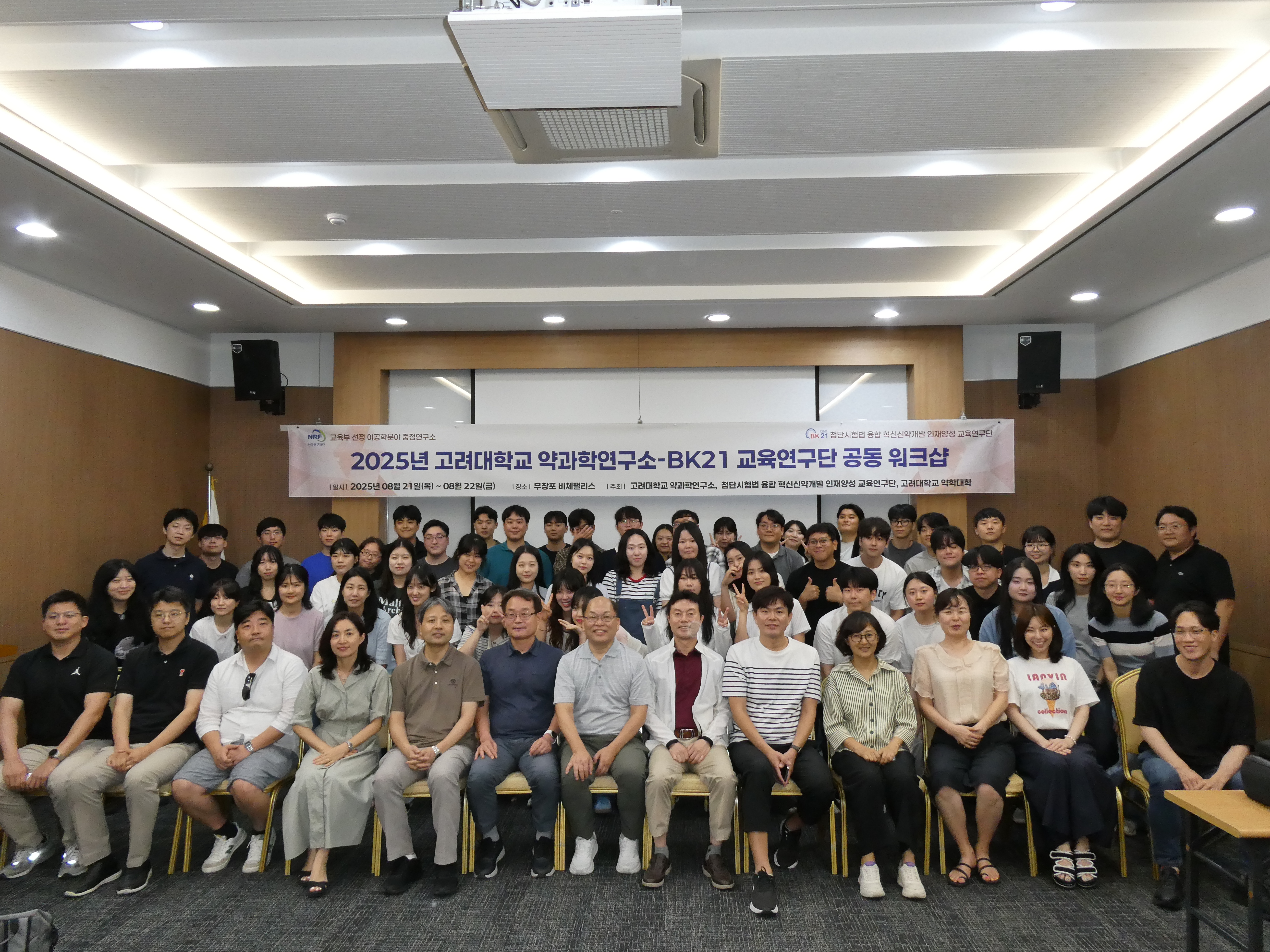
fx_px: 881
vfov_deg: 56.8
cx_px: 635
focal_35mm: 24
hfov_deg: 71.6
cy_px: 476
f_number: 3.3
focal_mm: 4.3
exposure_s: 1/60
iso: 320
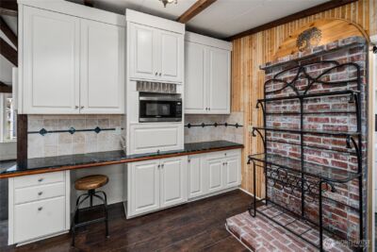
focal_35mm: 14
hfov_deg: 104.2
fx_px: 147
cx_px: 188
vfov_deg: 81.3
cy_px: 126
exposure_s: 1/60
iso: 250
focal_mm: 14
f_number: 7.1
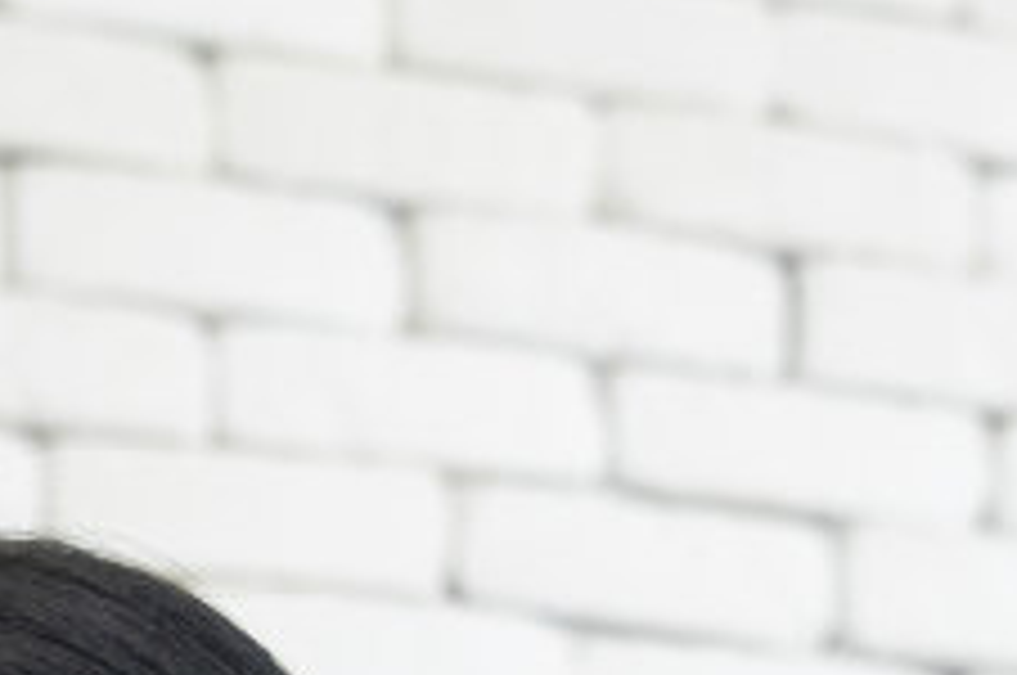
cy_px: 2311
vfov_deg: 5.4
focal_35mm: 234
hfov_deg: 7.8
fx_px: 6601
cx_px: -1912
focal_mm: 33
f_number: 4
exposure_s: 1/160
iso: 320
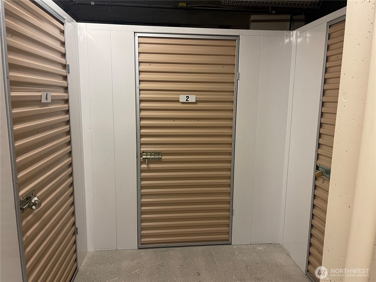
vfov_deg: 54.9
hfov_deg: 69.4
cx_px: 188
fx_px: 272
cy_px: 141
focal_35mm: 25
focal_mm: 5.1
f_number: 1.6
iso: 200
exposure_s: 1/60
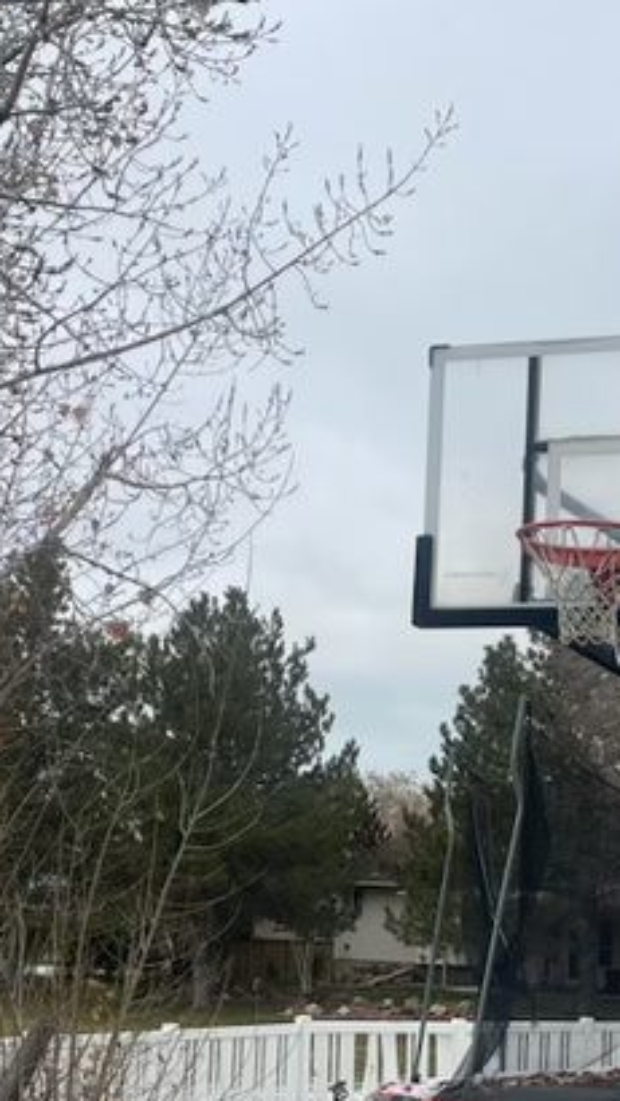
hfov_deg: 17.6
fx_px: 1985
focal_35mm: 68
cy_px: 830
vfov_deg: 30.5
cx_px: 526
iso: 32
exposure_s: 1/1642
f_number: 1.6
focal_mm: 5.1
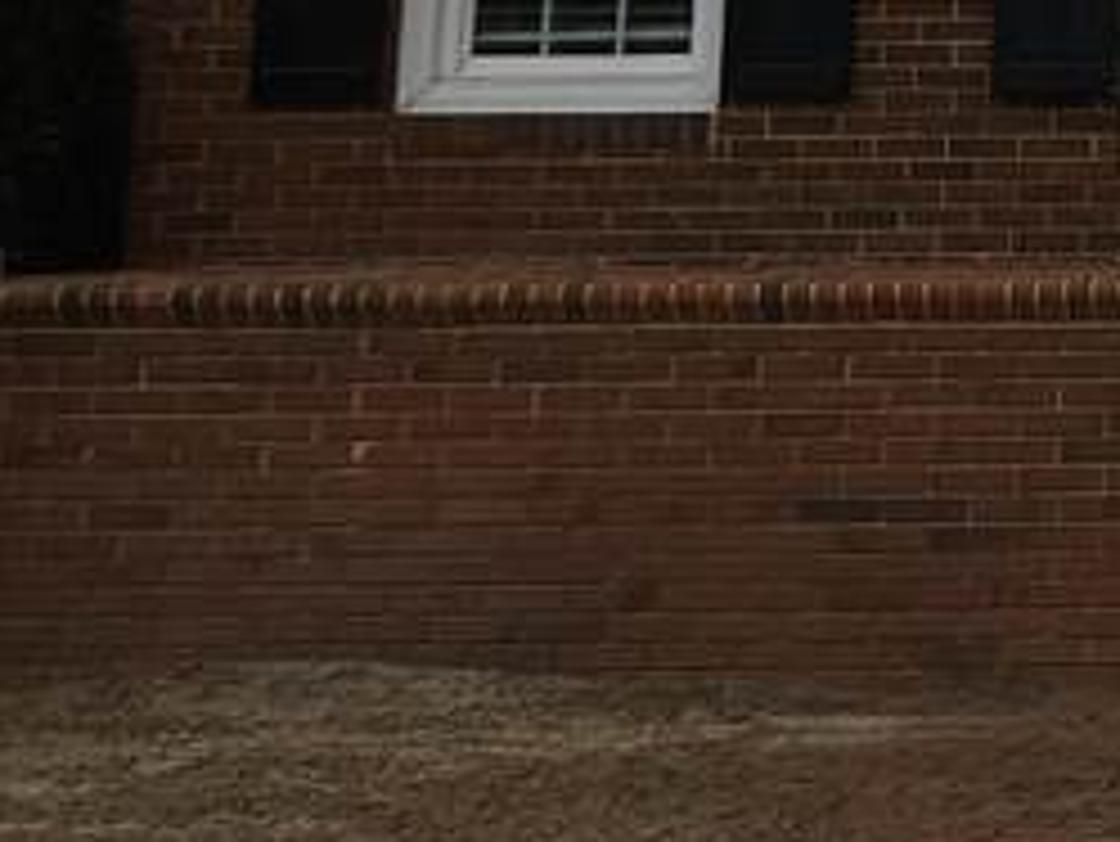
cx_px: 2074
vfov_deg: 11.9
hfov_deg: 14.5
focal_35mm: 118
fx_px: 3820
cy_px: -473
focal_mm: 5.4
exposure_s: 1/1308
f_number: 1.8
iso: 50
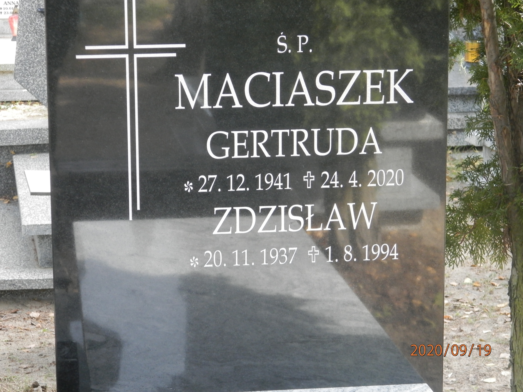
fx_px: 1602
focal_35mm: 106
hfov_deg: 18.5
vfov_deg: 14.0
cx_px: 262
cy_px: 196
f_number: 4.5
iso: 200
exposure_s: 1/60
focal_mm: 19
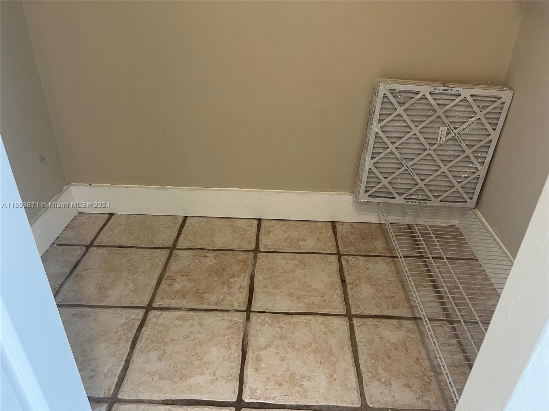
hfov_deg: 67.3
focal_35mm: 26
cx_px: 274
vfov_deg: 53.1
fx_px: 412
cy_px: 206
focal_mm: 5.1
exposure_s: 1/60
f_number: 1.6
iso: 160
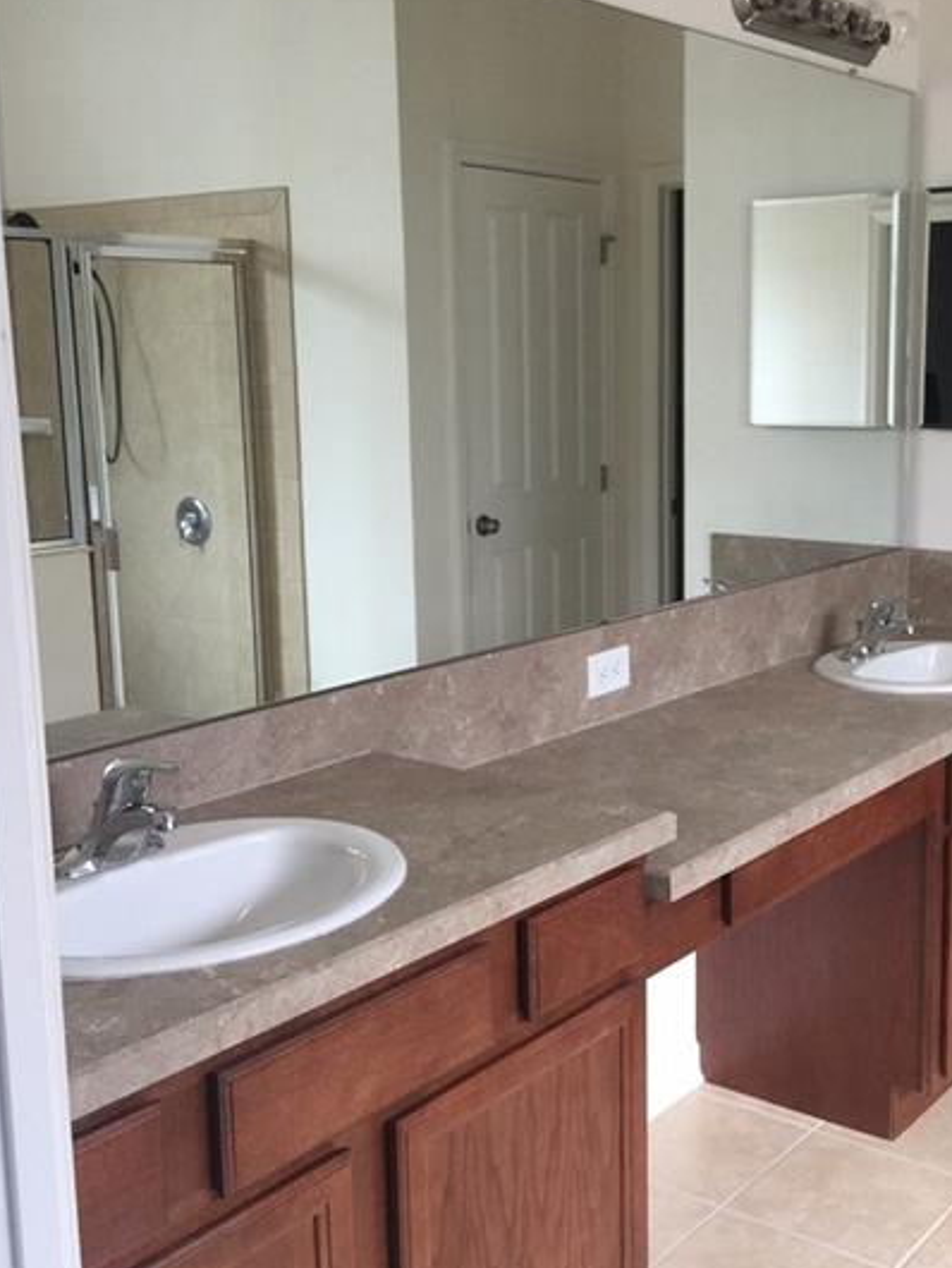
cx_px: 658
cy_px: 634
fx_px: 1539
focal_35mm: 42
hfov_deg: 34.0
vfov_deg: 44.8
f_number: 2.2
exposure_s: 1/30
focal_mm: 4.15
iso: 50
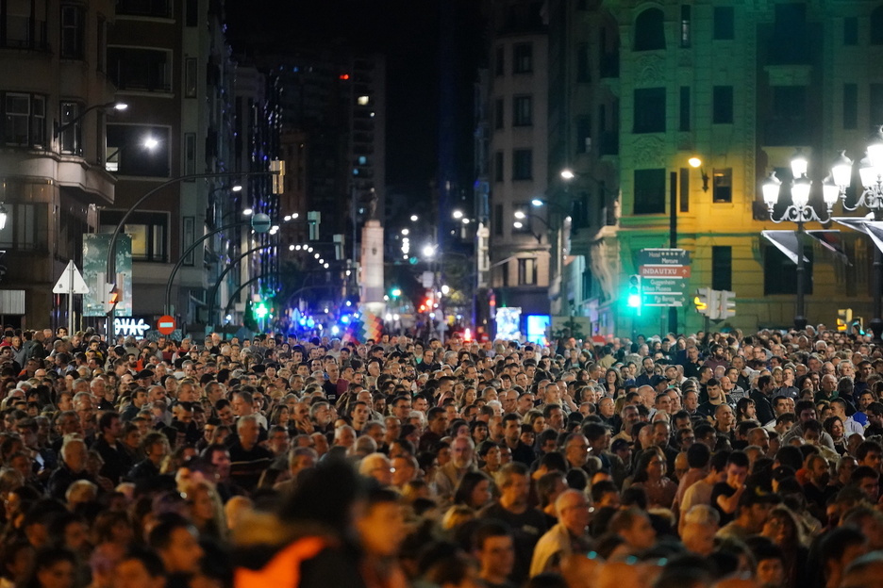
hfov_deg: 10.3
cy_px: 294
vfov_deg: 6.9
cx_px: 442
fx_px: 4905
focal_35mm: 200
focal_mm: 200
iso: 10000
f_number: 2.8
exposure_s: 1/250
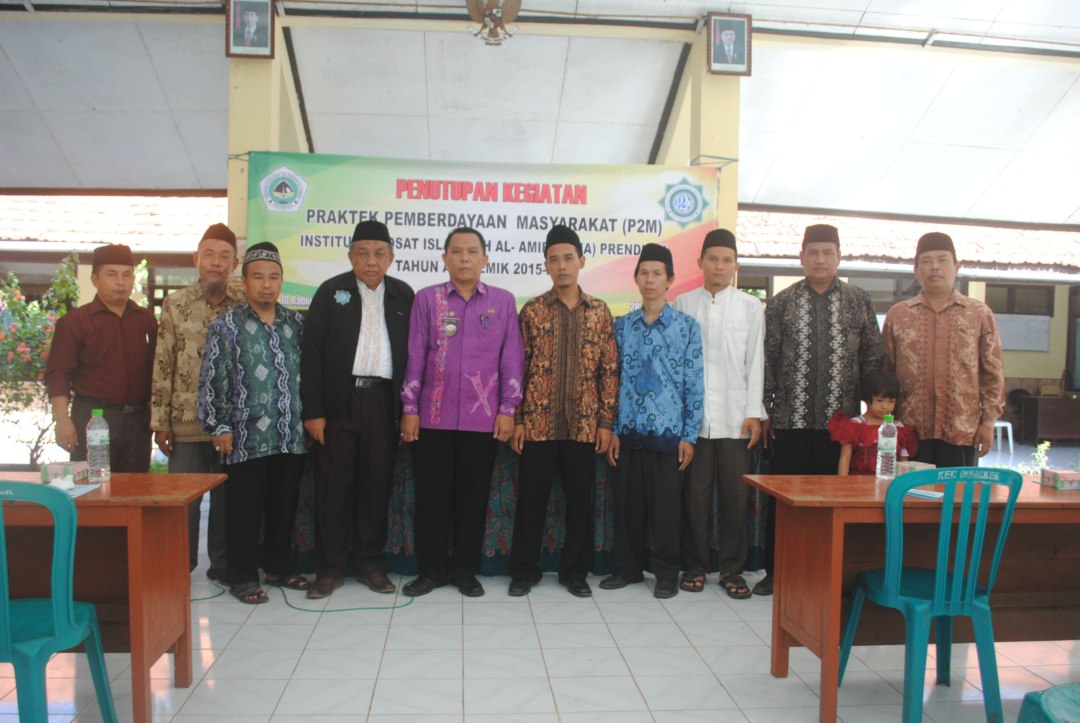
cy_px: 362
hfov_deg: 61.9
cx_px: 540
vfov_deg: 43.7
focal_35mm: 30
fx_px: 901
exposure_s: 1/80
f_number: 4.5
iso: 200
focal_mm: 20
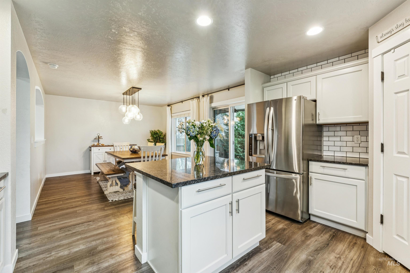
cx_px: 205
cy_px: 136
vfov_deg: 75.5
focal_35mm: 16
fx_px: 177
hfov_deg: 98.5
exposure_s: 1/4
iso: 400
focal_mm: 15.5
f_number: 13
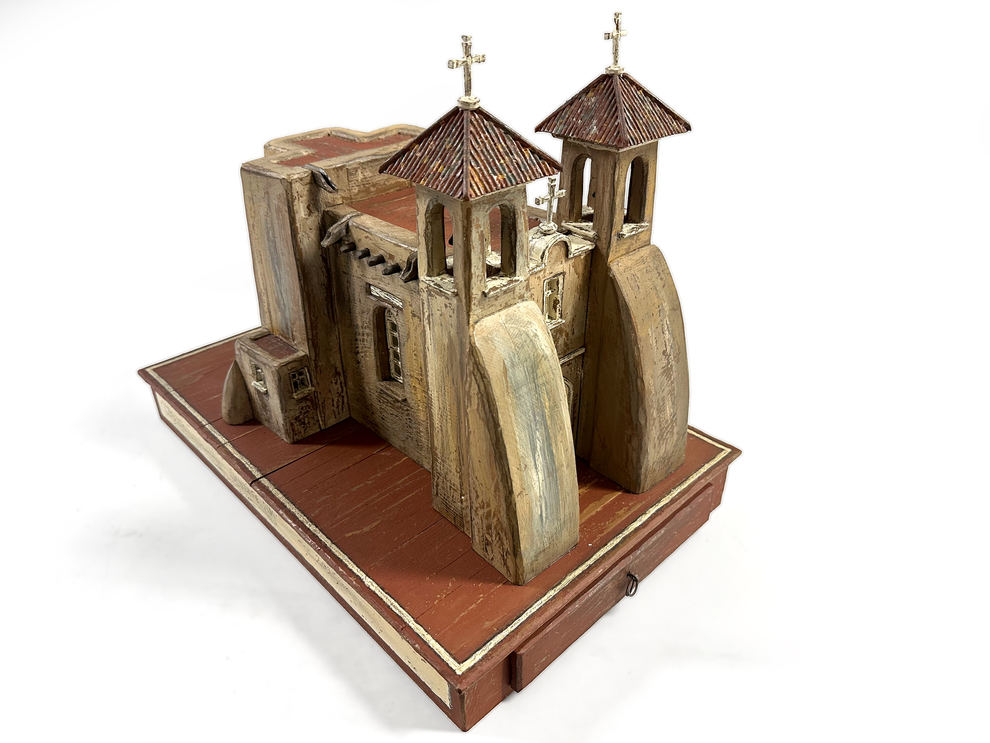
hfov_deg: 71.6
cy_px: 372
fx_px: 686
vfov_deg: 56.8
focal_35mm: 24
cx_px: 495
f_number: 1.78
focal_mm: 6.86
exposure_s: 1/60
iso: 200
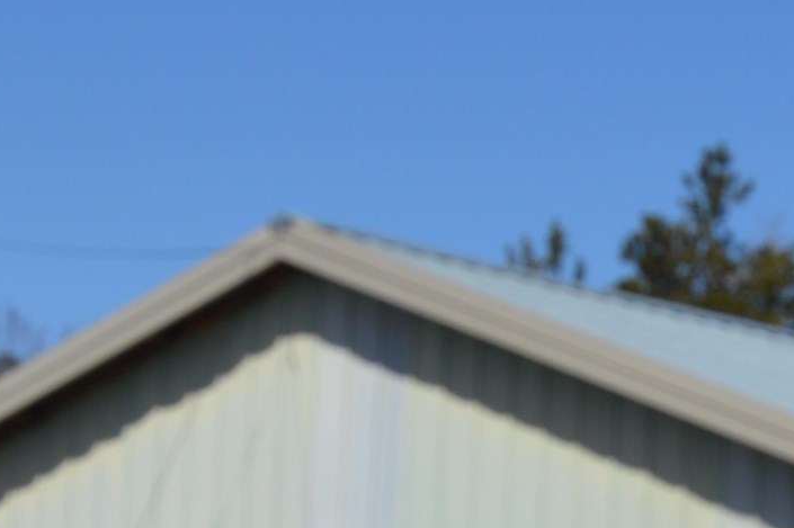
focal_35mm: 183
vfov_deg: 7.4
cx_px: 670
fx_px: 4033
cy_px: 624
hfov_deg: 11.2
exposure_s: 1/400
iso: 100
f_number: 10
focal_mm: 28
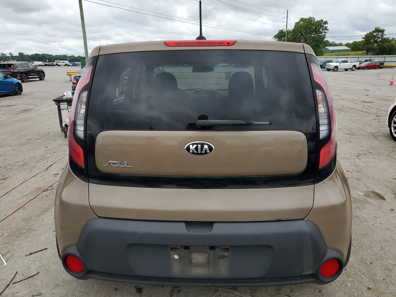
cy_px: 148
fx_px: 297
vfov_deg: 53.1
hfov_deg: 67.3
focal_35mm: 26
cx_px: 198
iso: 50
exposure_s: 1/2000
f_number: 1.5
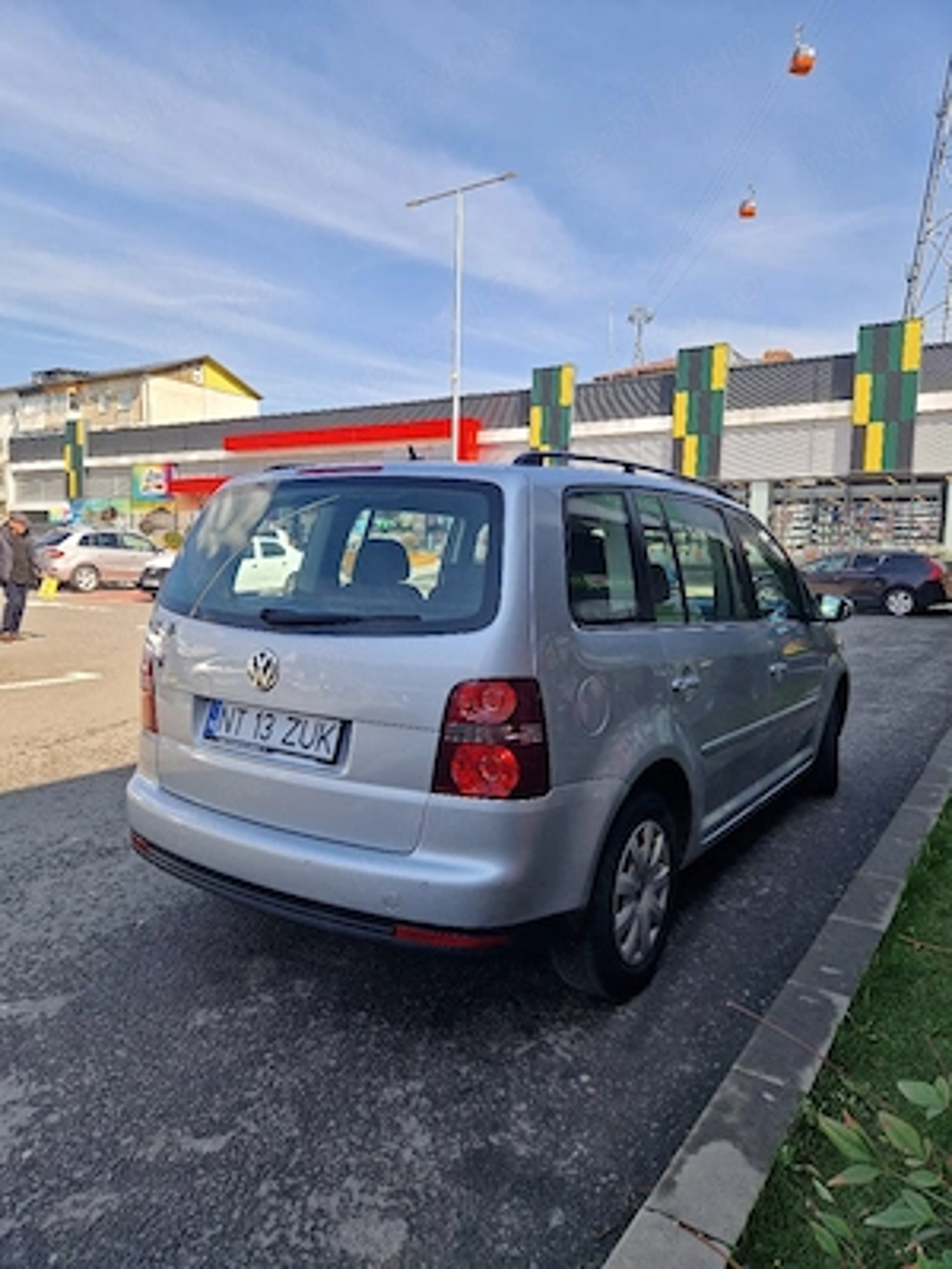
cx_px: 476
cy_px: 634
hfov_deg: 58.9
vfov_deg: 73.9
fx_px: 843
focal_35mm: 23
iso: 50
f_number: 1.8
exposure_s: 1/714
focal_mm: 5.4
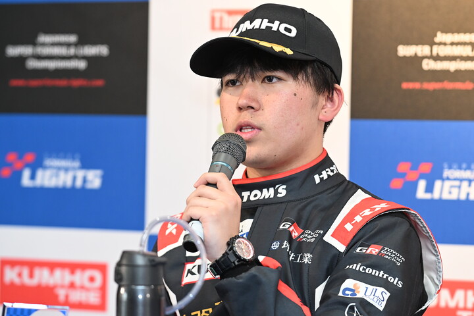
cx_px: 237
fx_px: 2567
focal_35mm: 195
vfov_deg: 7.0
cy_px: 158
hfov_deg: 10.5
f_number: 4
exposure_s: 1/200
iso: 1000
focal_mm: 130
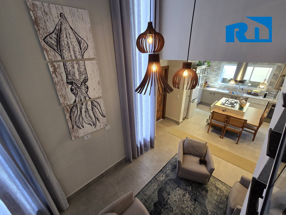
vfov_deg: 89.9
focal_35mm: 13
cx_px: 143
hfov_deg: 106.2
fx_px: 107
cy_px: 108
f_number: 2.2
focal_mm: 2.2
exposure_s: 1/60
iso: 125
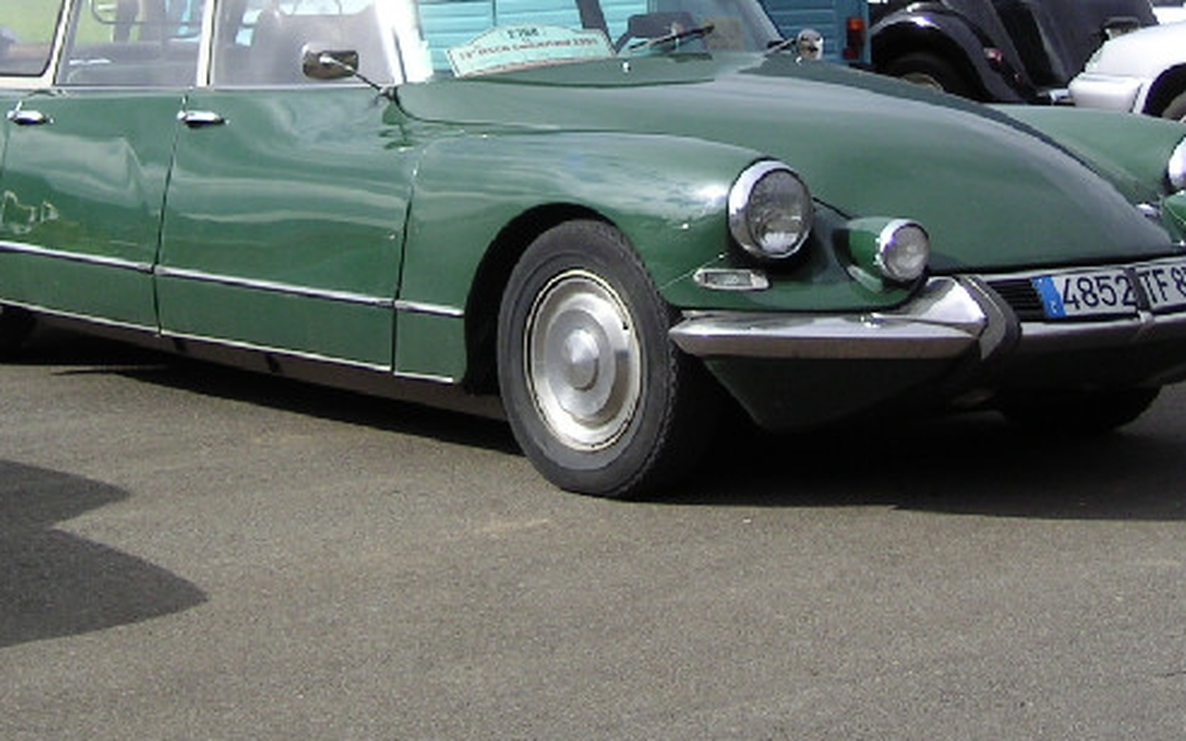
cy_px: 137
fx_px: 3393
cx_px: 503
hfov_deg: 19.8
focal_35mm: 105
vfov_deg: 12.4
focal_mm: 9.6
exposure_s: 1/695
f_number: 3.7
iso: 50
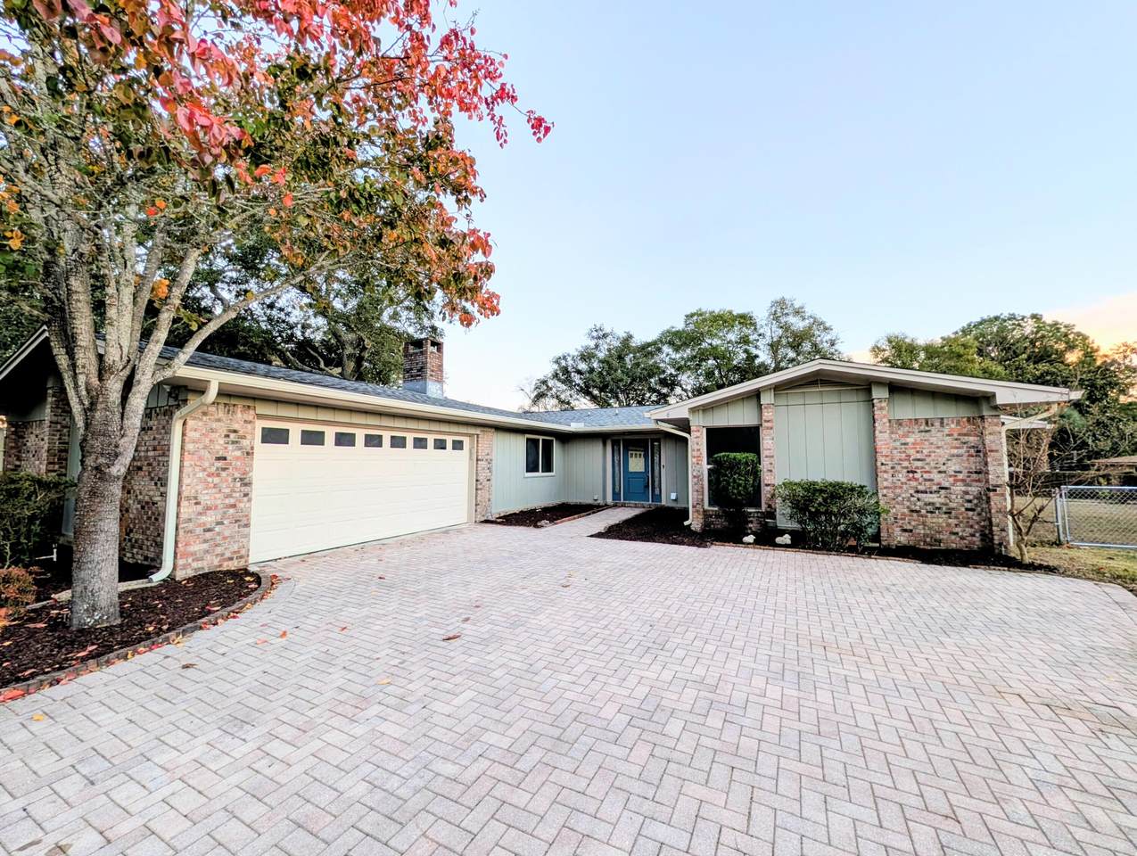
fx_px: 395
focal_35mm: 12
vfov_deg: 94.6
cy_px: 428
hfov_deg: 110.5
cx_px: 568
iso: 130
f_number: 1.7
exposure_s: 1/236
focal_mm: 2.02
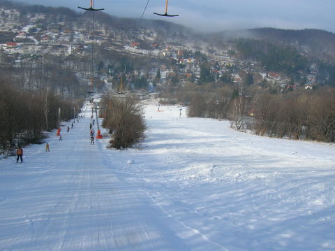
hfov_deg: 54.0
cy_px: 126
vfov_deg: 41.7
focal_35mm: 34
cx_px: 168
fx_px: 329
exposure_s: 1/540
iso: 50
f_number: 4.9
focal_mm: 5.7
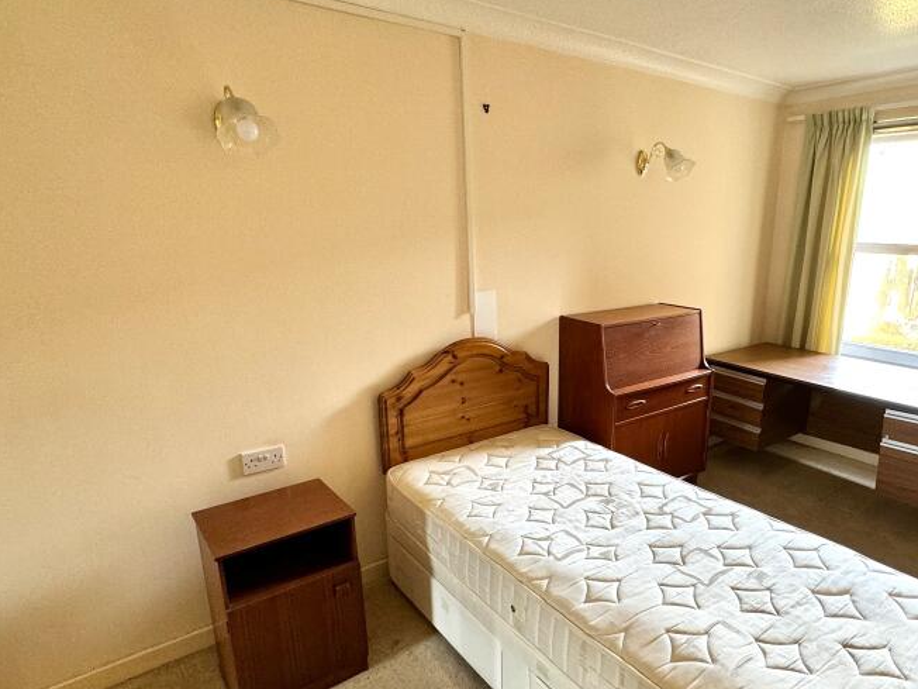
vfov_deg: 61.0
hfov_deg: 75.8
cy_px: 373
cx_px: 536
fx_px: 583
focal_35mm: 22
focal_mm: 2.22
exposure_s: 1/50
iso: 200
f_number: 2.2
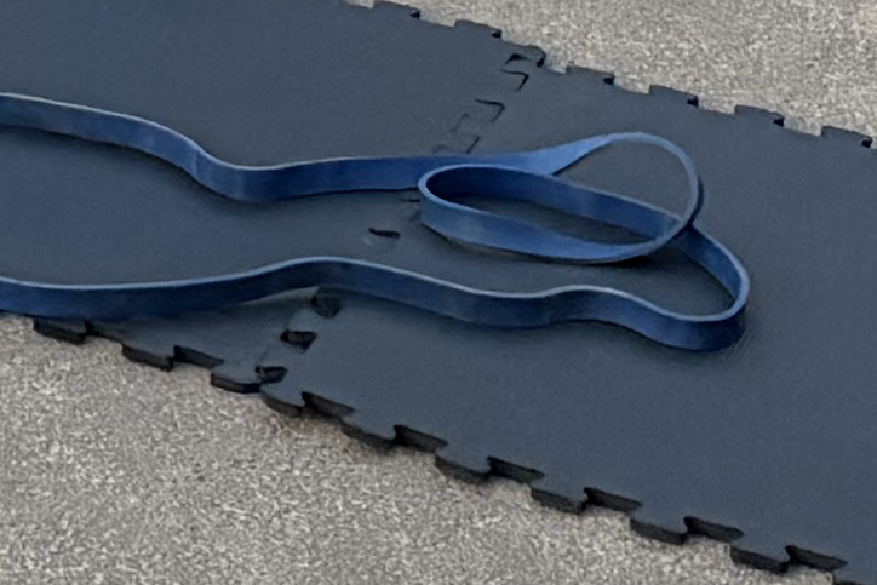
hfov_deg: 9.3
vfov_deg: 6.7
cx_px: -1262
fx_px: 4800
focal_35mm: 197
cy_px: -701
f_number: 1.78
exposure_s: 1/50
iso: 640
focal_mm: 6.76
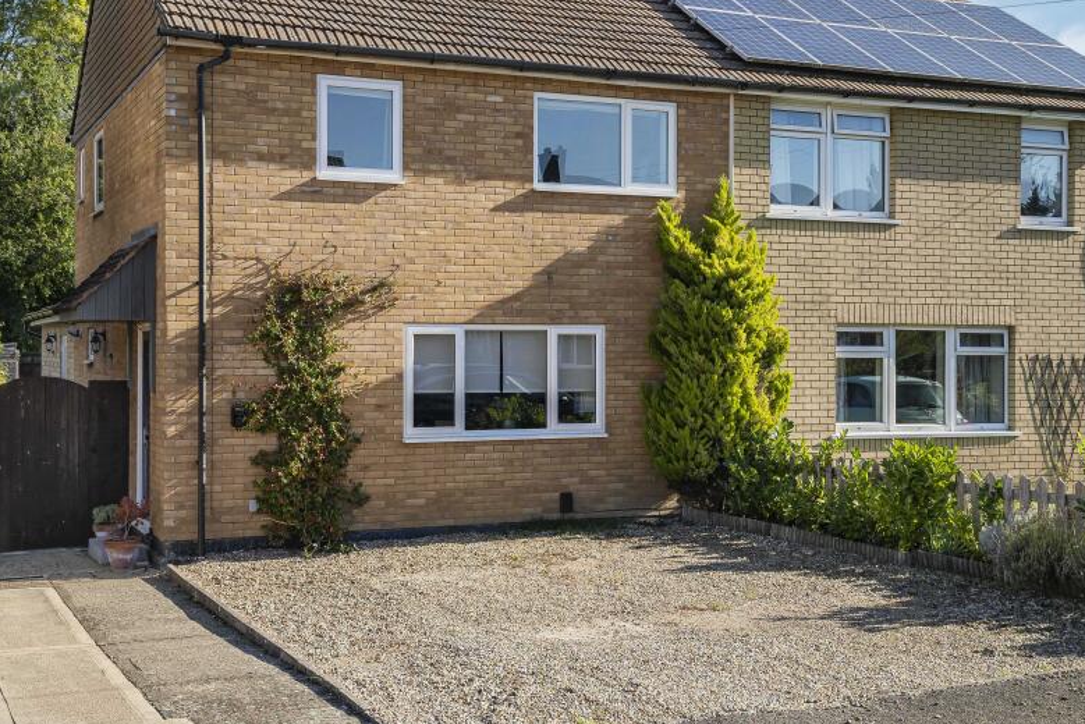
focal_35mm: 46
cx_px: 489
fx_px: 1387
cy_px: 294
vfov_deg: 29.2
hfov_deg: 42.7
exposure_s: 1/800
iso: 500
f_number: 8
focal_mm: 35
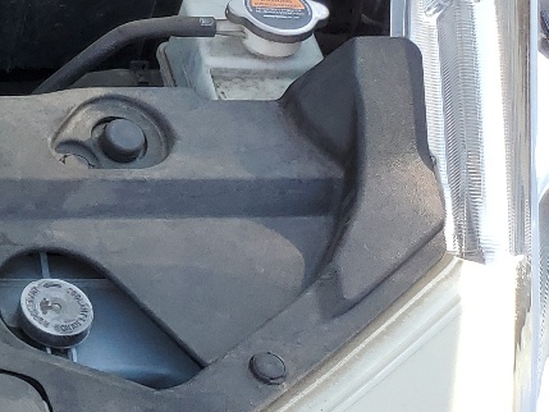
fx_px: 1539
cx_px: -388
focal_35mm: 97
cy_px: -162
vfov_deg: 14.4
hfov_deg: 17.2
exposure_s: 1/909
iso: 50
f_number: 1.5
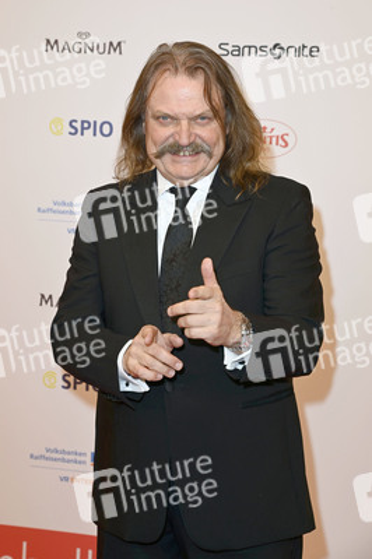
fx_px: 1273
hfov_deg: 16.6
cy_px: 280
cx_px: 186
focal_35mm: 82
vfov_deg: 24.8
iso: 640
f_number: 7.1
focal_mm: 82
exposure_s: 1/250
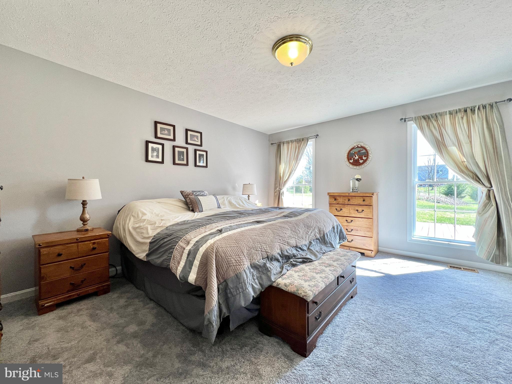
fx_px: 192
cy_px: 192
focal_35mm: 13
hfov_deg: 106.2
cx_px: 256
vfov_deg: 89.9
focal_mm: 1.57
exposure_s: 1/99
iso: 64
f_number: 1.8
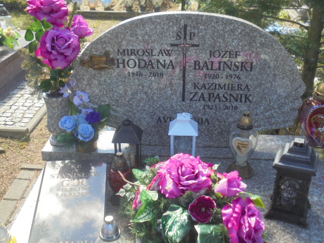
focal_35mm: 43
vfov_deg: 33.6
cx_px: 162
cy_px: 122
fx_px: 402
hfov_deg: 43.9
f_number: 4.5
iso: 100
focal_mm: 7.8
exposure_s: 1/80
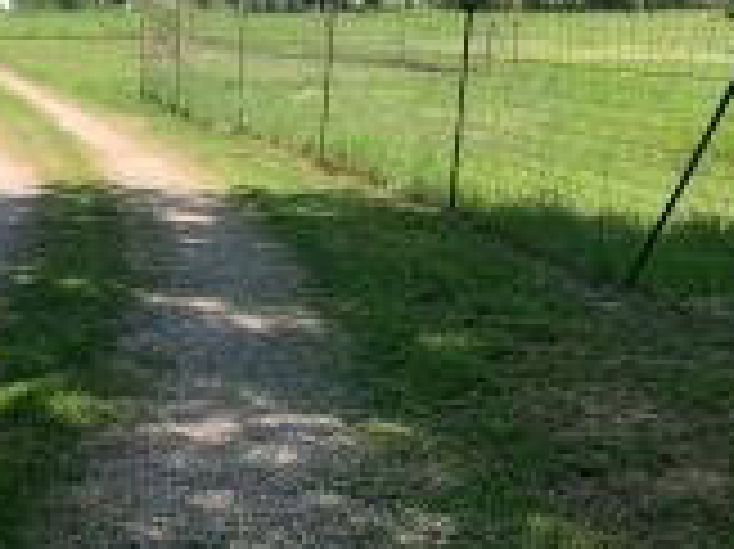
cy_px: 90
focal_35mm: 64
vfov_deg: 22.5
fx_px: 1356
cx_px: 45
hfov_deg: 28.8
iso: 25
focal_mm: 4.25
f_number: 1.8
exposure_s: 1/1282
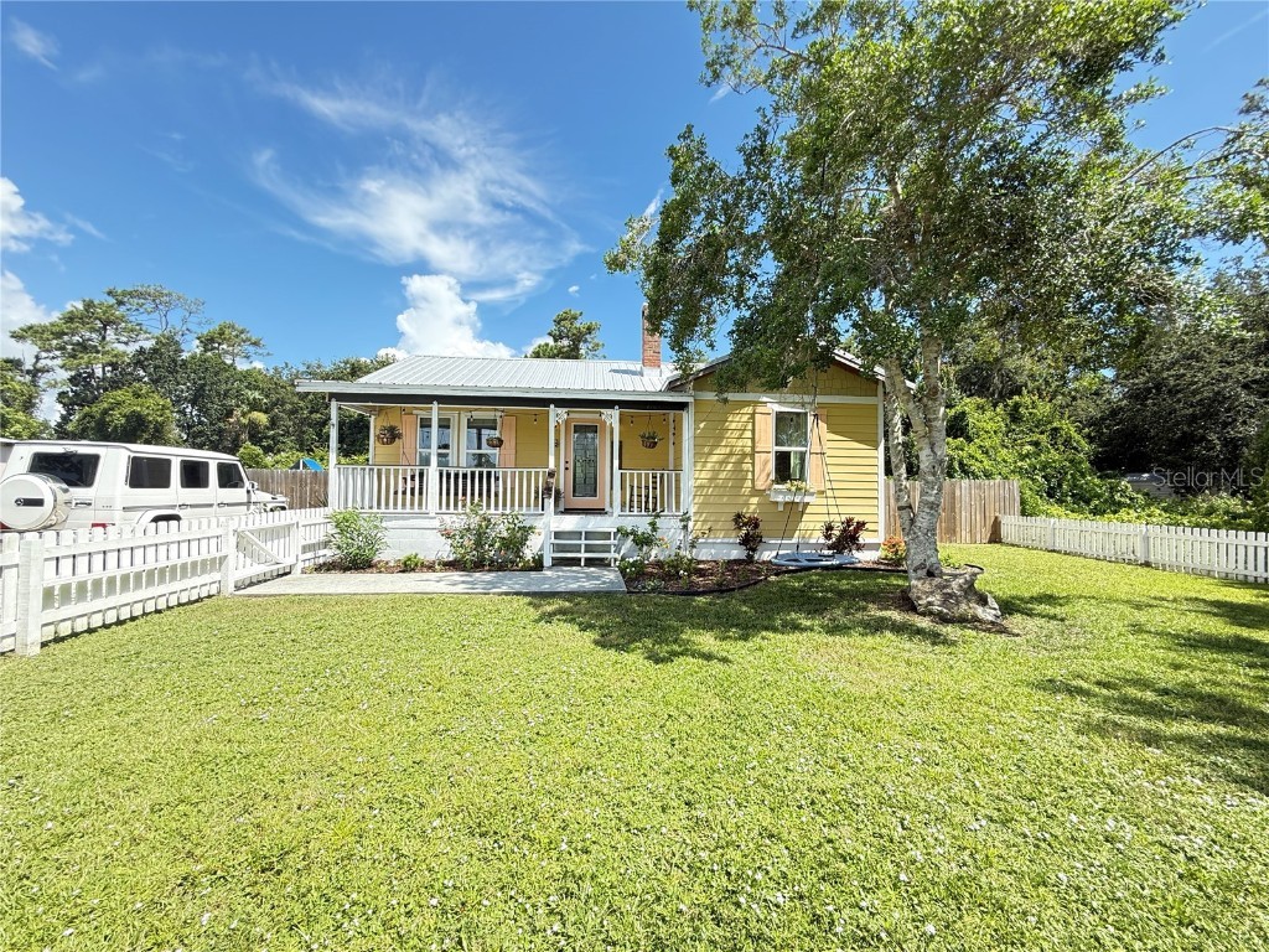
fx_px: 513
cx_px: 634
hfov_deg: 102.1
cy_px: 476
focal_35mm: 14
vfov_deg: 85.7
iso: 50
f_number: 2.2
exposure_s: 1/374
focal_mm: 2.22
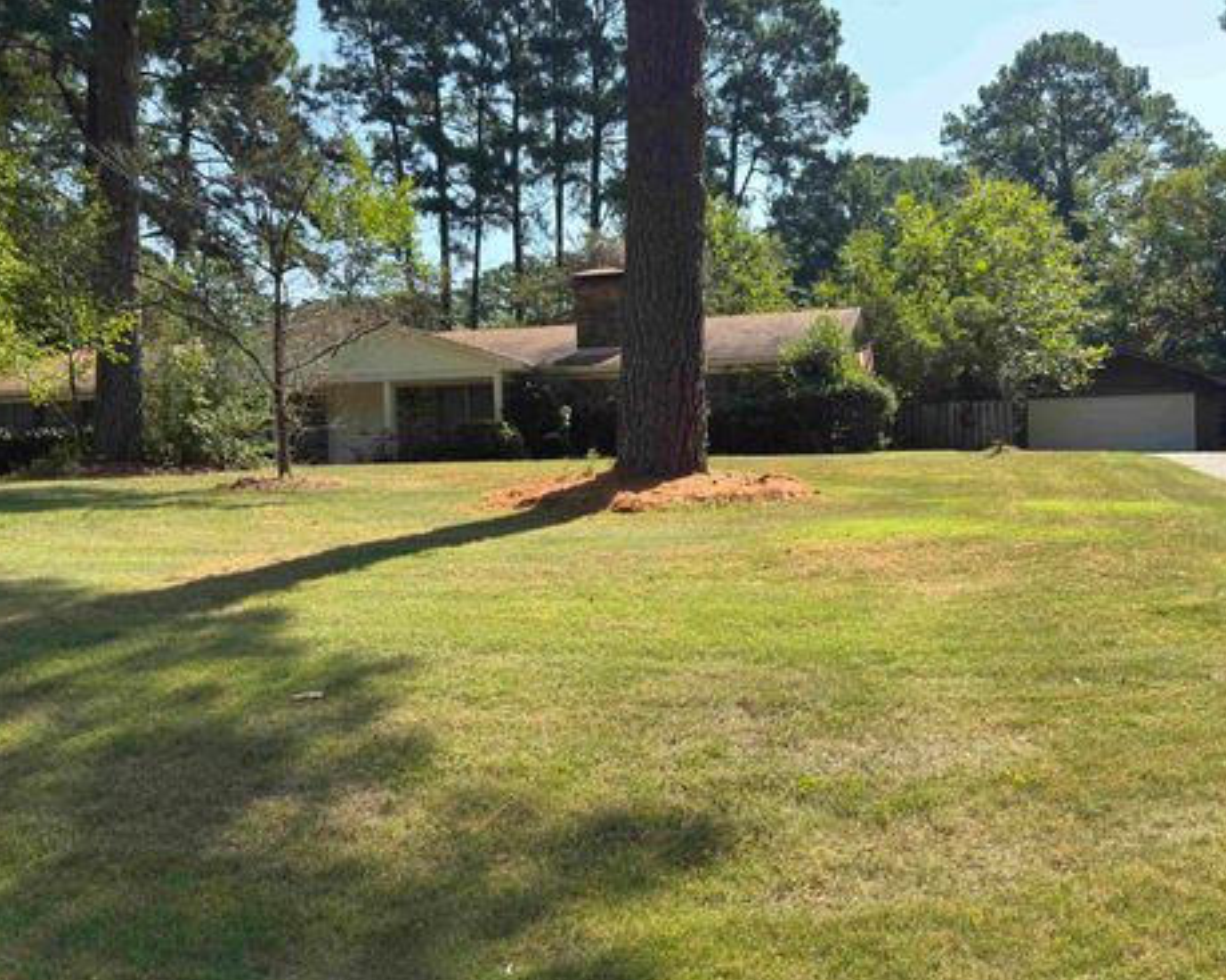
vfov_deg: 43.3
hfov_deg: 52.8
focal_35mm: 34
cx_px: 654
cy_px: 498
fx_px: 1233
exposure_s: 1/1905
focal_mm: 6.76
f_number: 1.78
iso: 80
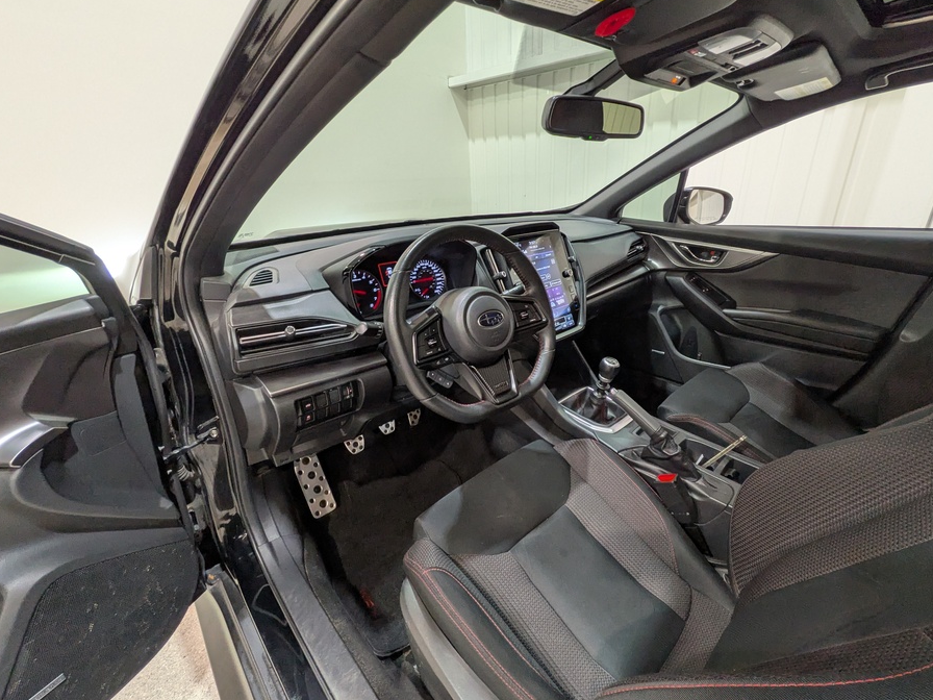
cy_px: 351
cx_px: 502
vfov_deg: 78.1
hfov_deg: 94.3
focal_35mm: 16
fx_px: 431
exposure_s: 1/50
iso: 111
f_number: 2.2
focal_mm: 1.83
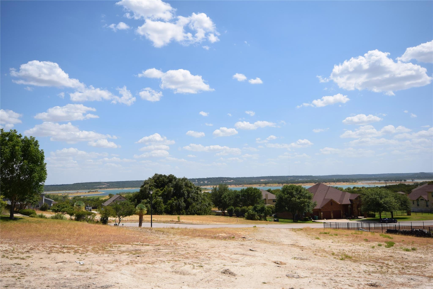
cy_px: 144
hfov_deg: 61.9
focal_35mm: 30
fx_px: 361
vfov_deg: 43.6
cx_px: 216
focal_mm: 20
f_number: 10
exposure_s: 1/400
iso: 200
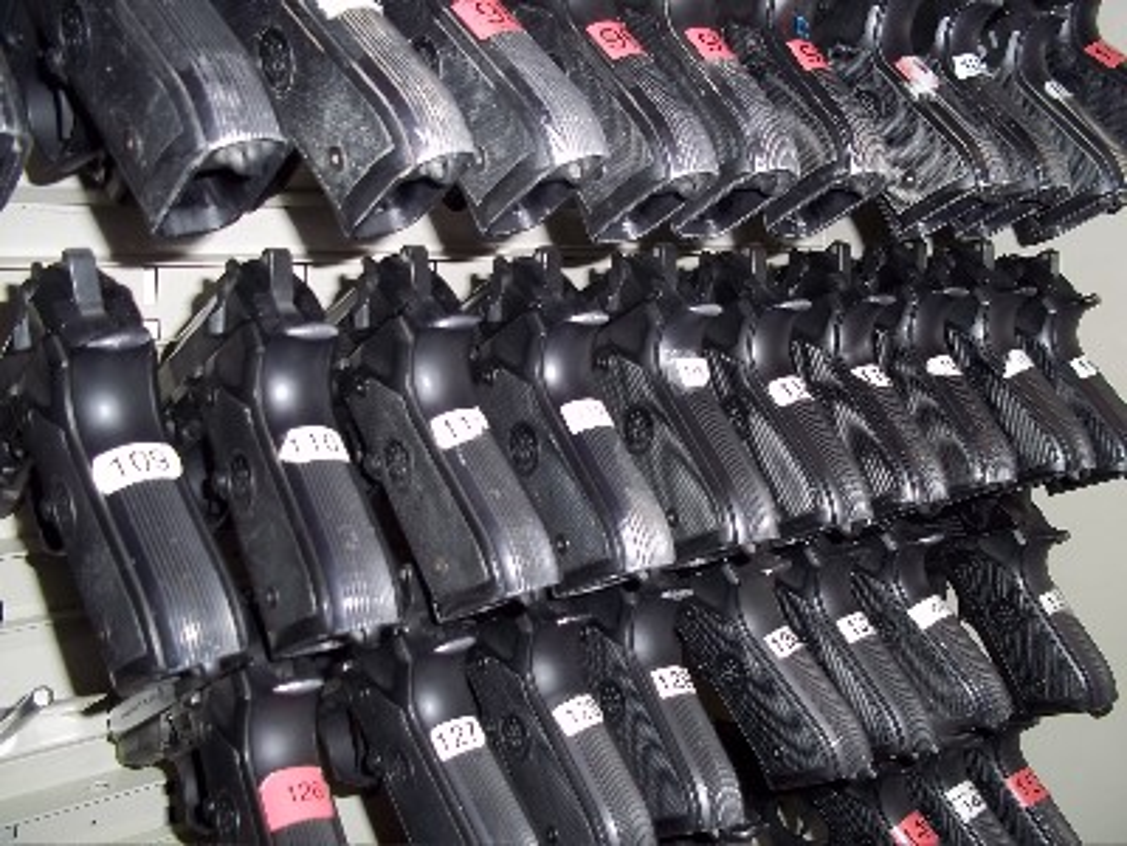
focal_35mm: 36
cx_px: 564
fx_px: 1172
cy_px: 423
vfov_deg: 39.7
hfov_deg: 51.4
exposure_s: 1/30
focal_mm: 6.5
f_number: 3.1
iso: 80
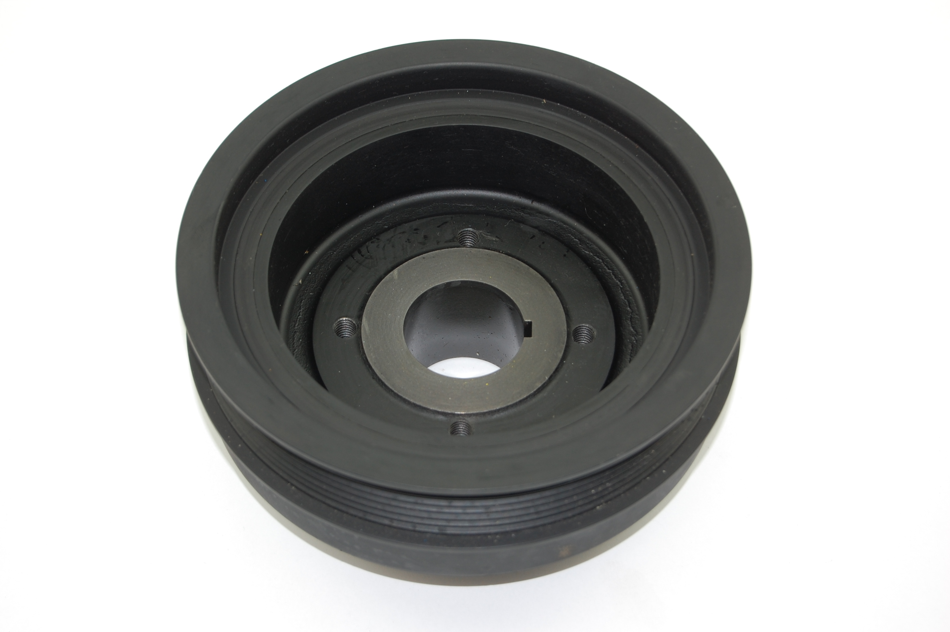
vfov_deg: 16.5
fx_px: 2175
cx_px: 475
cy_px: 316
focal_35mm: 82
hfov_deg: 24.6
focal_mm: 55
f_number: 5.6
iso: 200
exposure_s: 1/60
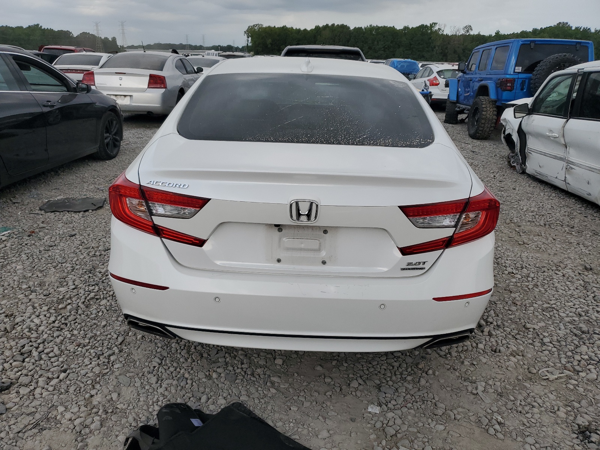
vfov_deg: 53.1
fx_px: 451
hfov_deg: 67.3
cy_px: 225
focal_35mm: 26
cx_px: 300
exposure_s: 1/2000
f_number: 1.5
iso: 50
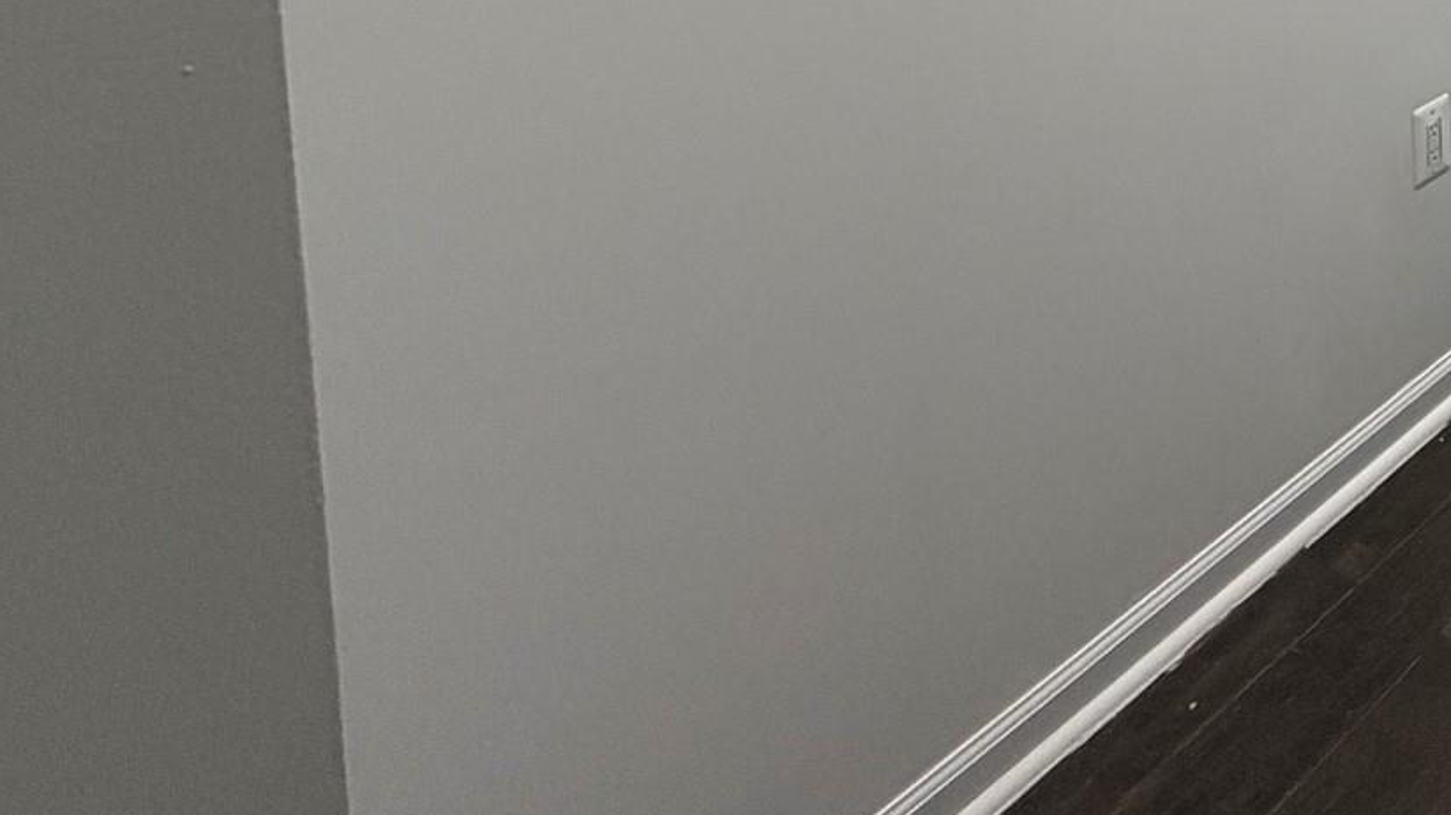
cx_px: 1566
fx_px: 1462
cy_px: -402
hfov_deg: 42.5
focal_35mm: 38
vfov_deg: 24.4
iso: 200
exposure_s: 1/60
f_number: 2.2
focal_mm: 2.22
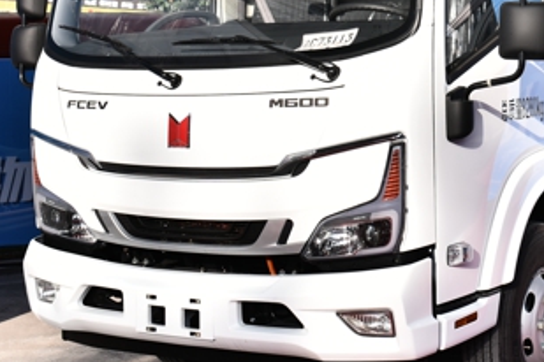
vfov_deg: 17.9
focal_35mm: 75
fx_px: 1133
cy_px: 31
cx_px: 481
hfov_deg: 26.2
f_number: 6.3
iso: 200
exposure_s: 1/250
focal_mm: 29
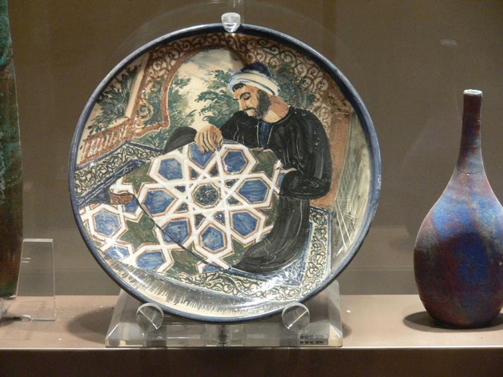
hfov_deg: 15.8
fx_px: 1816
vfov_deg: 11.9
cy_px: 188
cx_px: 252
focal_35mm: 125
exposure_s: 1/10
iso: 200
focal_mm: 26.5
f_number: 3.6
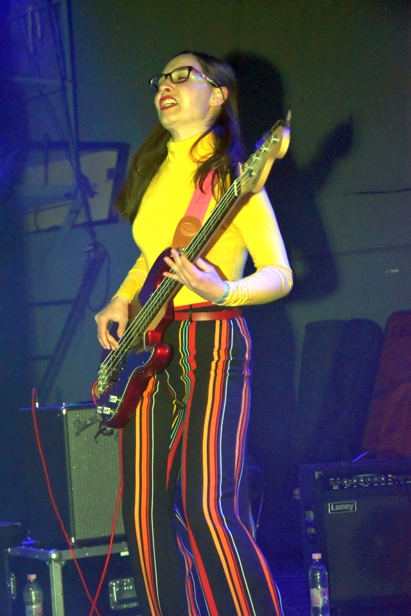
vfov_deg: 21.9
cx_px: 206
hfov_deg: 14.7
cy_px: 308
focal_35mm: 93
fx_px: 1593
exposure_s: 1/60
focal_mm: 62
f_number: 5.3
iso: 3200
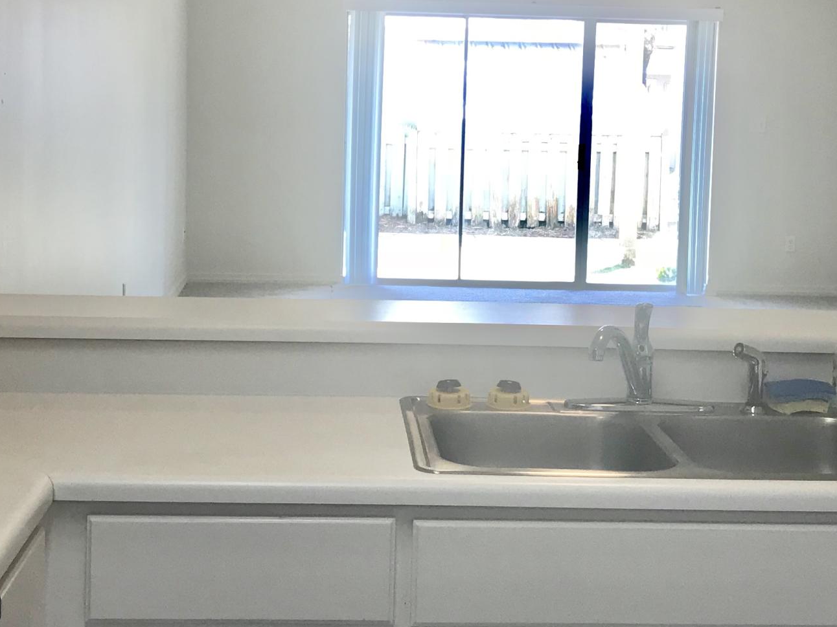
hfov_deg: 29.8
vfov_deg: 22.5
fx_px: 1572
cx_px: 425
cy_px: 240
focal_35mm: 65
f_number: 1.8
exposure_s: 1/120
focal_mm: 3.99
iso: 32
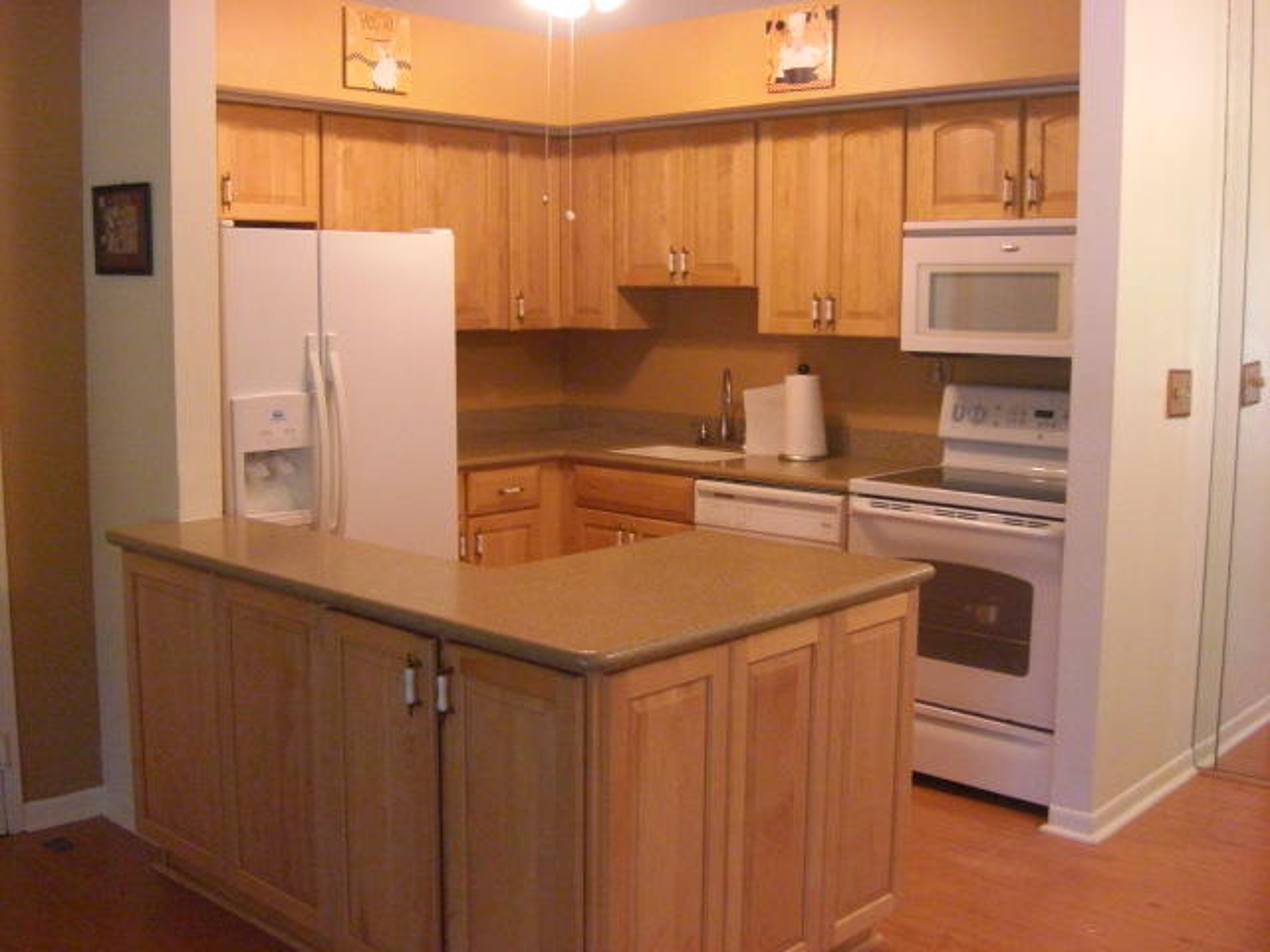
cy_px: 476
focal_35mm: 38
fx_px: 1394
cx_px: 635
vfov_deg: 37.7
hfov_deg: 49.0
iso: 800
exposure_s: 1/100
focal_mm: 7.9
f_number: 2.8
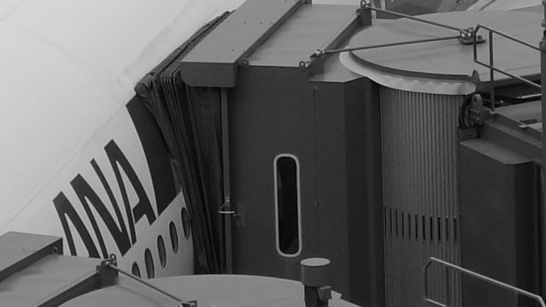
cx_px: 164
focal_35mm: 363
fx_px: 5254
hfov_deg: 5.9
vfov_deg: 3.3
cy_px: -286
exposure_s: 1/1250
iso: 200
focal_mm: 17.6
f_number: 5.6
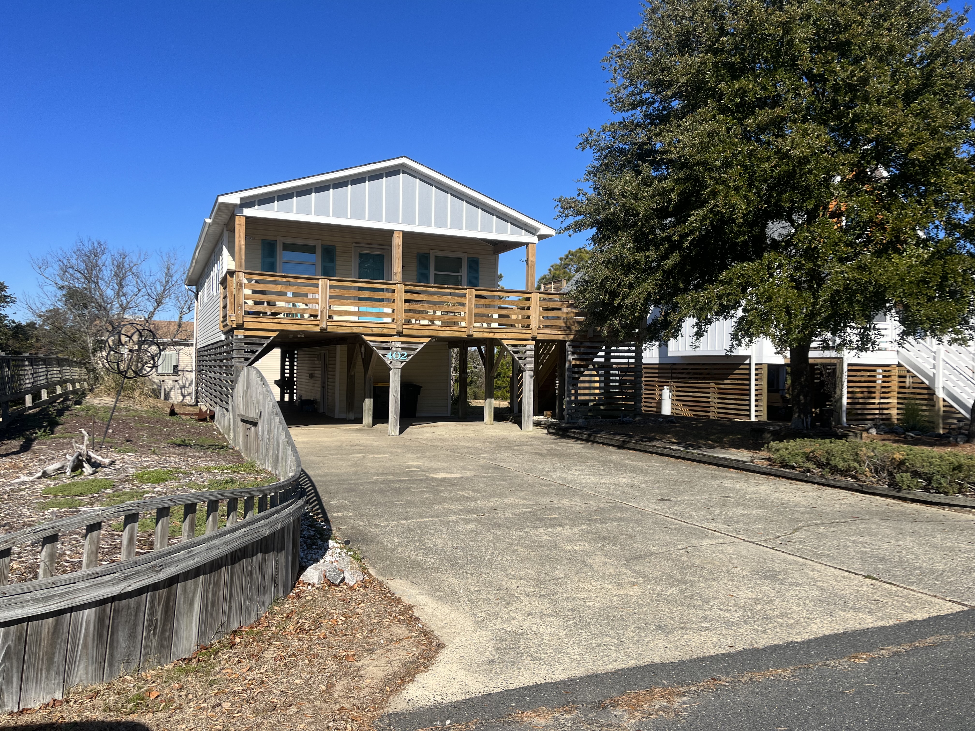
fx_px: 732
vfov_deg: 53.1
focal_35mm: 26
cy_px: 366
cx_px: 488
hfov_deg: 67.3
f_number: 1.6
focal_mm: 5.1
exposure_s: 1/3521
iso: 50
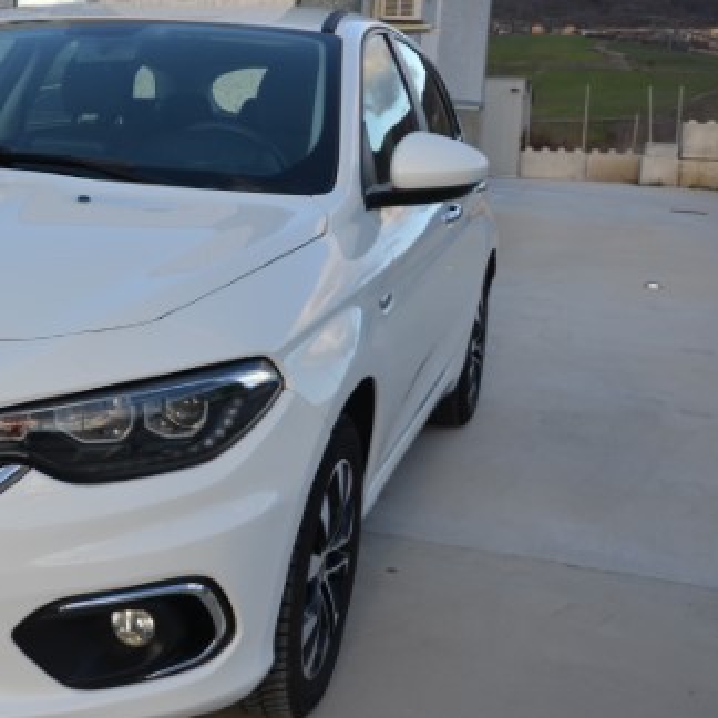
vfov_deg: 33.4
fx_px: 1197
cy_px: 355
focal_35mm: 51
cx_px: 18
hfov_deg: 31.2
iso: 100
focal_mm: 18
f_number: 6.3
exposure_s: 1/160
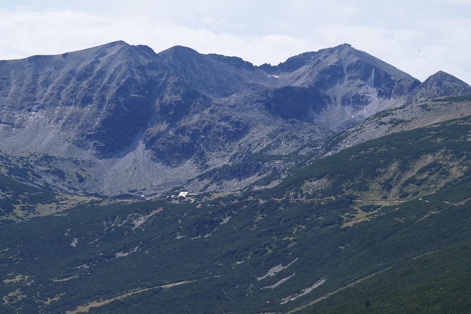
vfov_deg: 11.7
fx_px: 1531
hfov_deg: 17.5
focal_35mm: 117
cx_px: 236
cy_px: 157
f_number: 6.3
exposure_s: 1/320
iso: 100
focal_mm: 77.5
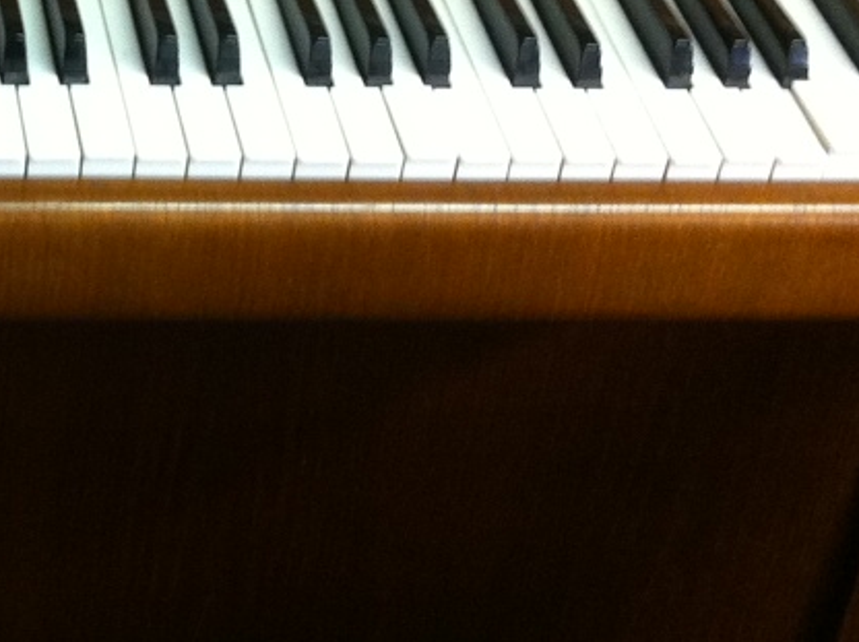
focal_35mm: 109
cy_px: -126
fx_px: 2702
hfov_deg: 17.3
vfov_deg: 13.2
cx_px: -142
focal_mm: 3.85
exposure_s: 1/15
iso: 200
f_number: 2.8
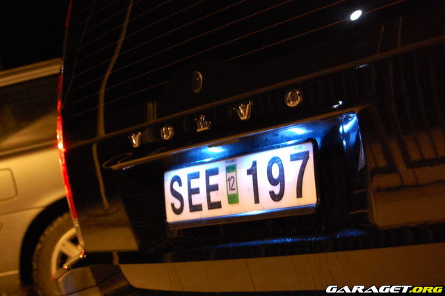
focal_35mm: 82
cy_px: 148
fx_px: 1019
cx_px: 222
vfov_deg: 16.5
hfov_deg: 24.6
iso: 1600
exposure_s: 1/4
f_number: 5.6
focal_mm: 55
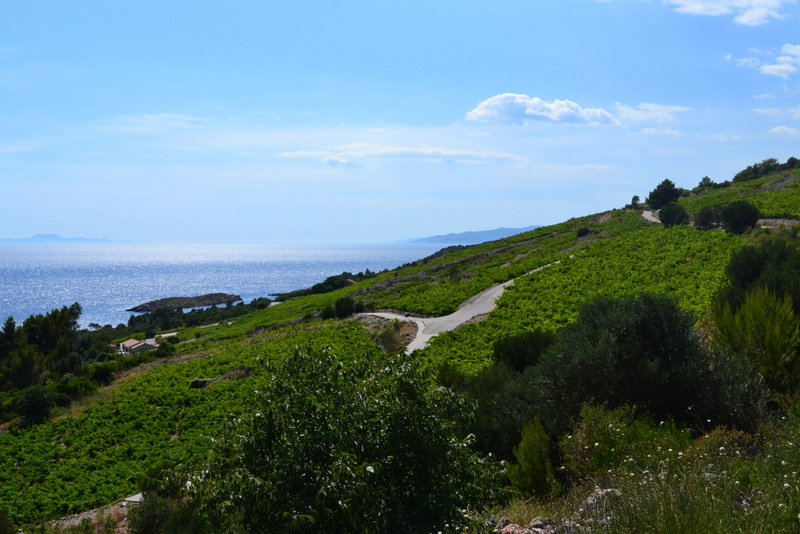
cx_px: 400
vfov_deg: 36.9
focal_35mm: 36
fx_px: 800
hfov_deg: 53.1
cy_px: 267
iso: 400
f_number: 11
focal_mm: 24
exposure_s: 1/500
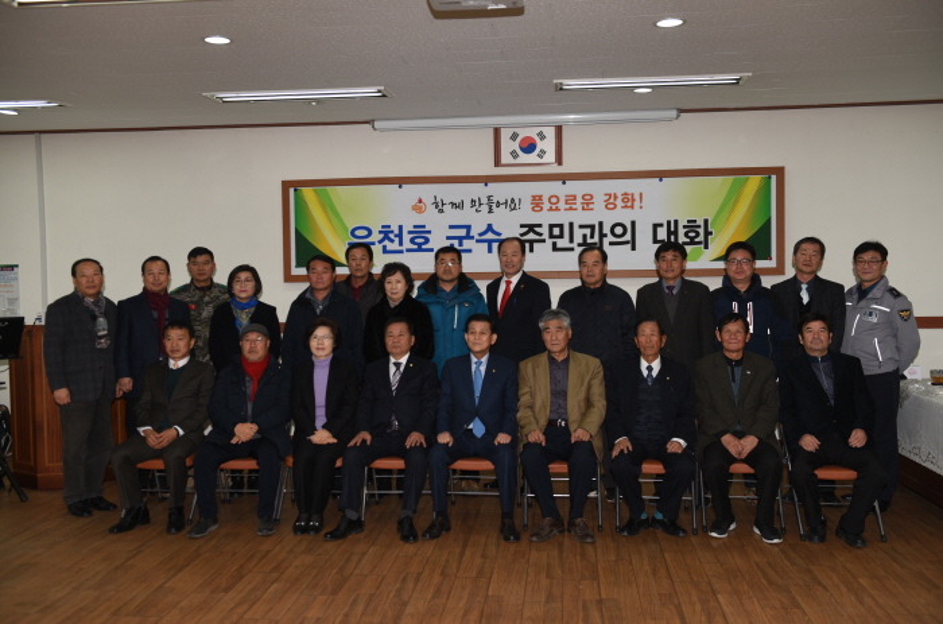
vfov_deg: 37.7
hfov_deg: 54.5
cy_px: 312
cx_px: 472
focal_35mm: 35
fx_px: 915
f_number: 4
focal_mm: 35
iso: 80
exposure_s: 1/60
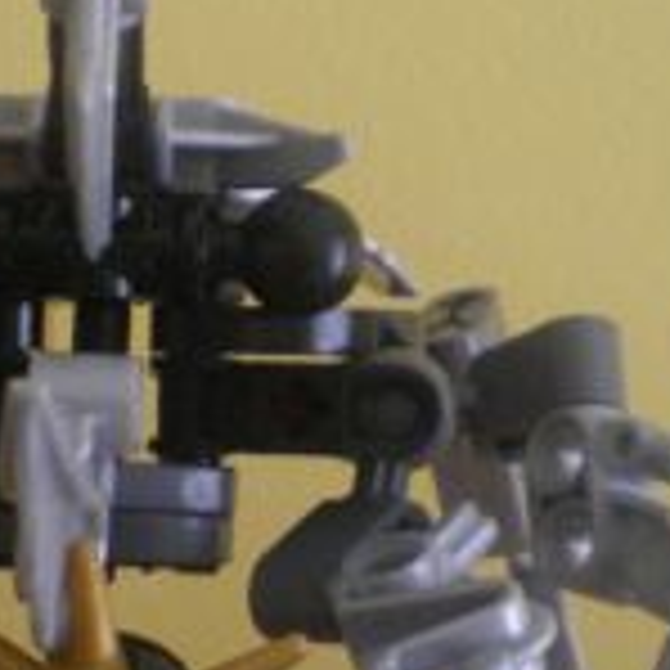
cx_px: 72
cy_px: 306
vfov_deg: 12.9
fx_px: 2956
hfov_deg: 12.8
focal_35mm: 135
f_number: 3.1
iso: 400
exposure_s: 1/10
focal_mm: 6.3
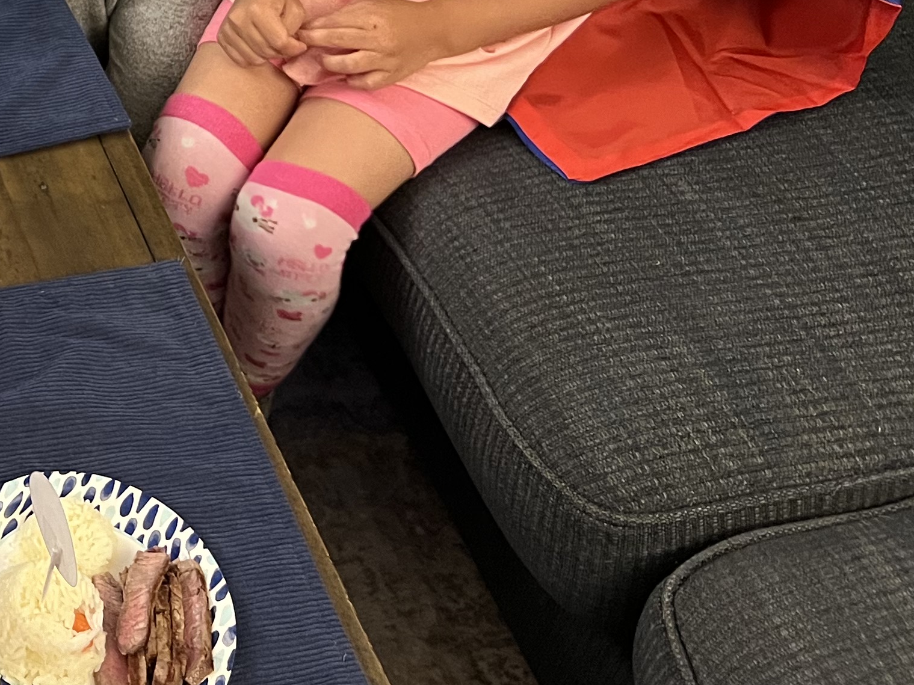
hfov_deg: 24.3
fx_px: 1822
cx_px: -298
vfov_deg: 19.7
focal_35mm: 69
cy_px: -183
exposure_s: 1/45
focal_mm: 5.7
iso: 400
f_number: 1.5
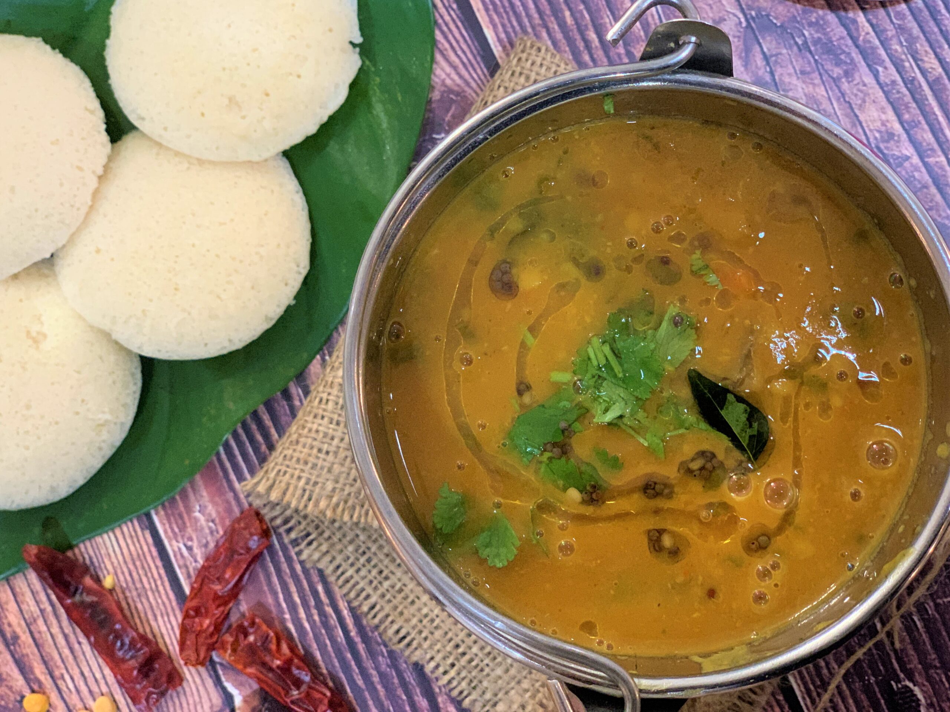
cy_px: 356
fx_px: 1427
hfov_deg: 36.8
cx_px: 475
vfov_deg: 28.0
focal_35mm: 52
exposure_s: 1/50
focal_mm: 6
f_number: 2.4
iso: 320
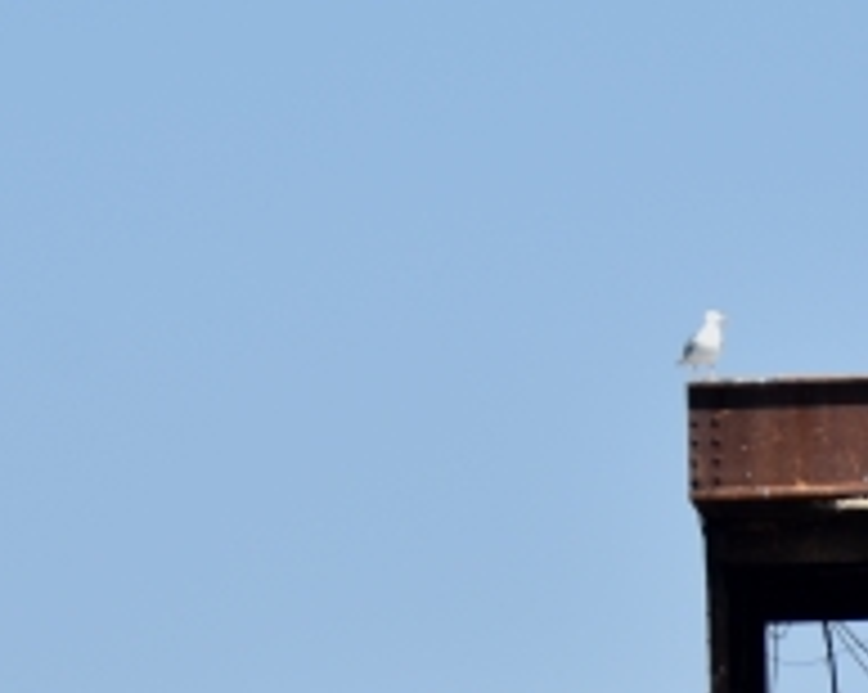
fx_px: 27486
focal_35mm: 1071
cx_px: 495
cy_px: 502
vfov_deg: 1.4
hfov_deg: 1.8
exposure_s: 1/800
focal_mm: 210
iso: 200
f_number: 7.1
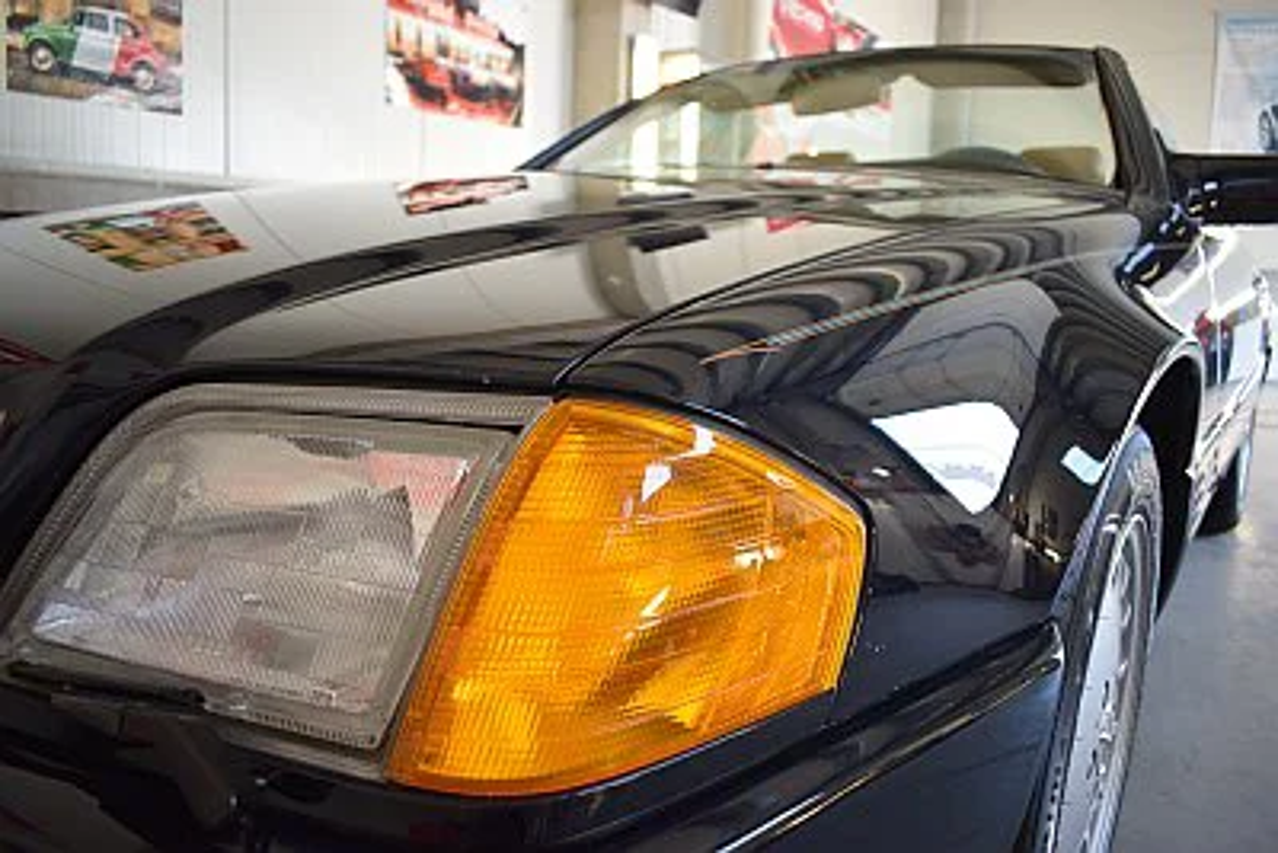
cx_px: 639
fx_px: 959
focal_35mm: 27
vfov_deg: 48.0
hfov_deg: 67.4
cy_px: 426
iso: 800
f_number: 4
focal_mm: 18
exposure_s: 1/60
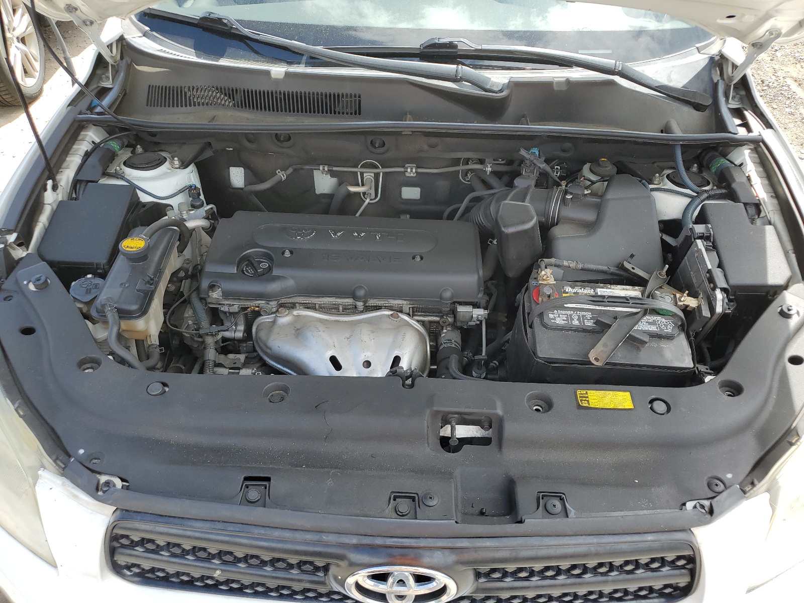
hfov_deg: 67.3
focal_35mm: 26
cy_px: 302
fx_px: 604
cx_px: 402
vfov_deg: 53.1
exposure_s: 1/714
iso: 50
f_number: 1.5
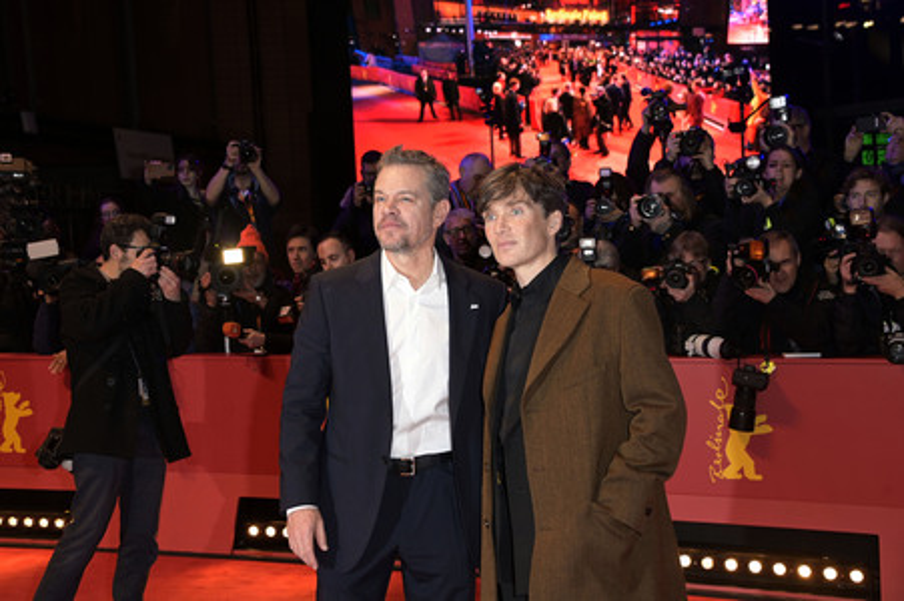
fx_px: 1255
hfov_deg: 39.6
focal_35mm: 50
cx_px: 452
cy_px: 300
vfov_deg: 27.0
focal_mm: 50
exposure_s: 1/160
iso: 800
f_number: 5
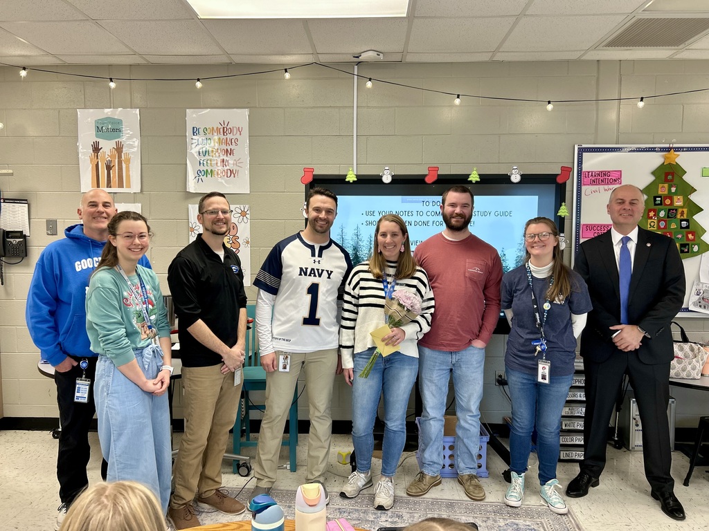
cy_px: 266
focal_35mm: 26
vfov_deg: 53.1
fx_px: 533
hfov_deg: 67.3
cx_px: 354
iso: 100
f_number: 1.5
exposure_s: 1/120
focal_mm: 5.7
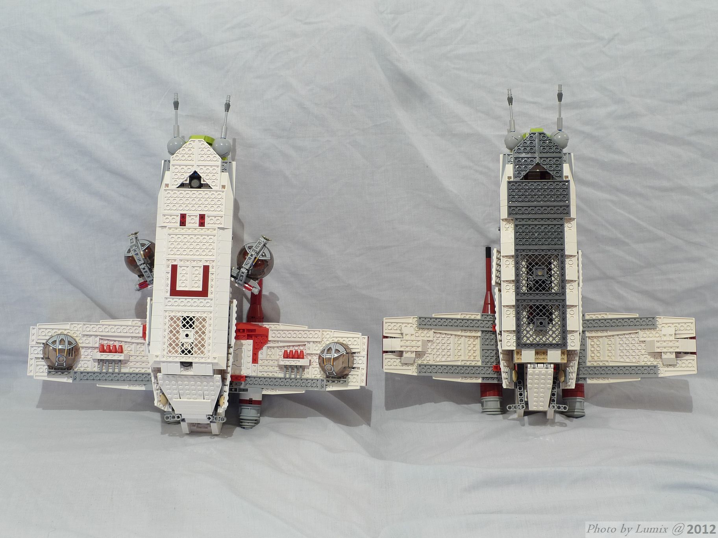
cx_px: 359
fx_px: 913
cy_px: 269
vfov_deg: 32.9
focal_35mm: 44
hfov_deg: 42.9
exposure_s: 2.5
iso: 80
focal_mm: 9.3
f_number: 4.5
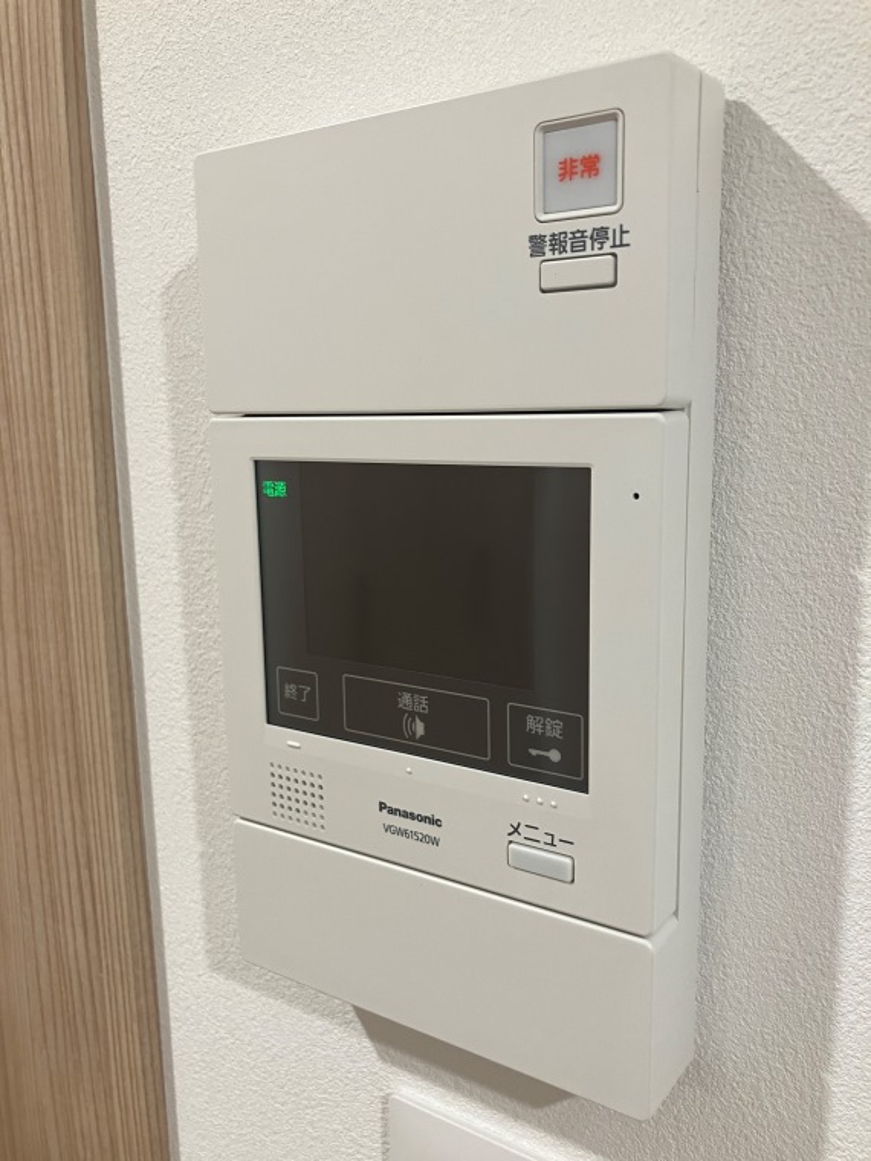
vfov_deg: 63.4
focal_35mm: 28
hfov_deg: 49.7
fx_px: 939
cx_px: 436
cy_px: 580
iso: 80
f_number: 1.8
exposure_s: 1/50
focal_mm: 3.99
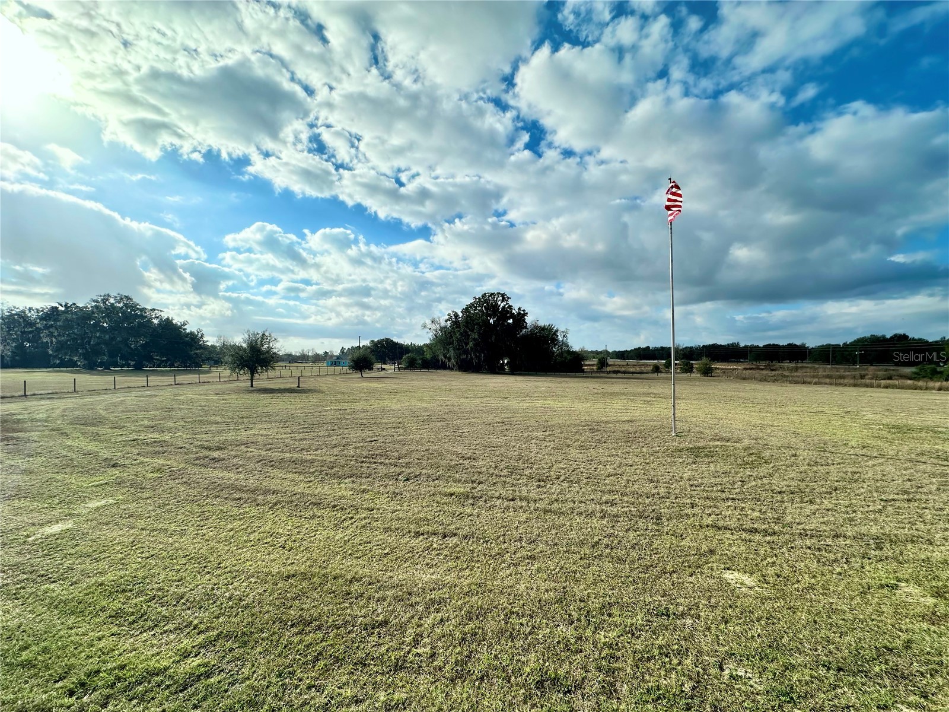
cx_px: 474
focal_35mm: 14
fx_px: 384
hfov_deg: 102.1
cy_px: 356
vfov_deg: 85.7
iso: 50
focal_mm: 2.22
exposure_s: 1/4292
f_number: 2.2
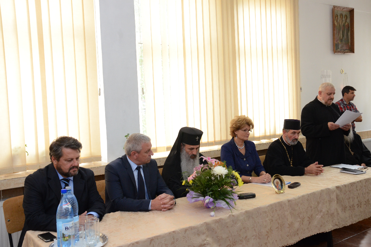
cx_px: 186
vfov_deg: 36.9
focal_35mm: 36
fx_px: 371
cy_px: 124
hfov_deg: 53.1
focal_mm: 24
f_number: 5.6
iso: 1600
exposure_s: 1/100
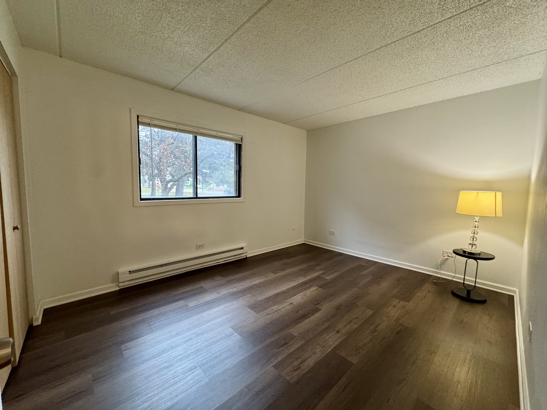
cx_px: 274
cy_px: 205
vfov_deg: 85.7
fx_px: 221
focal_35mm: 14
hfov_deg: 102.1
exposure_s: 1/60
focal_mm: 2.22
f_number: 2.2
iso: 500
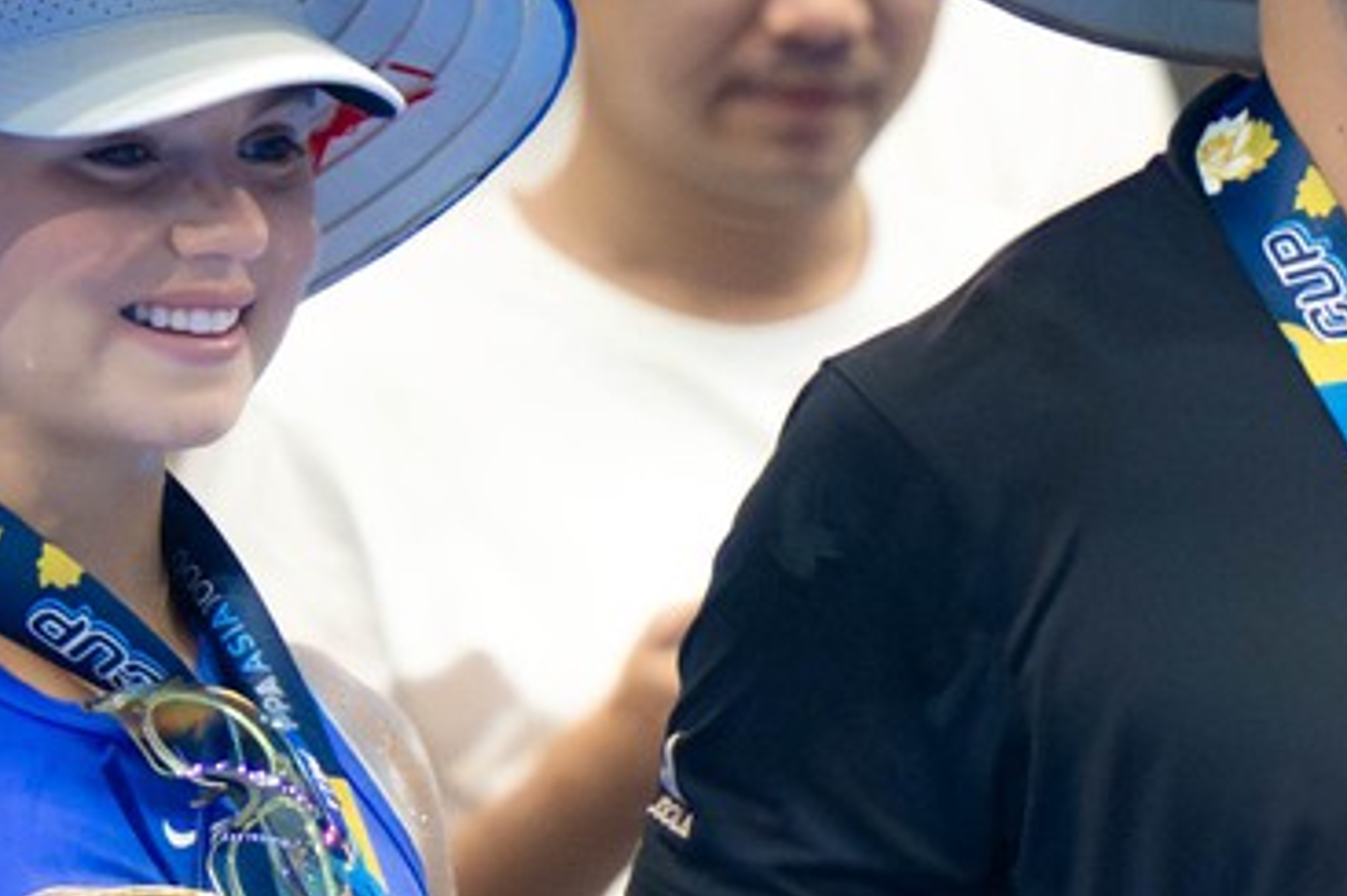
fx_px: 54990
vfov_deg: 0.9
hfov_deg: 1.4
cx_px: 2283
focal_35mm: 1471
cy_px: 874
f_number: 2.8
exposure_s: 1/500
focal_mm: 180
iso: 6400
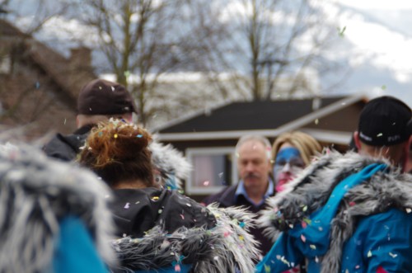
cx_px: 206
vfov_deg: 10.1
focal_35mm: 135
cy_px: 136
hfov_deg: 15.2
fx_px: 1542
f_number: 5.6
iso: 400
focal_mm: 90
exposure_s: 1/125
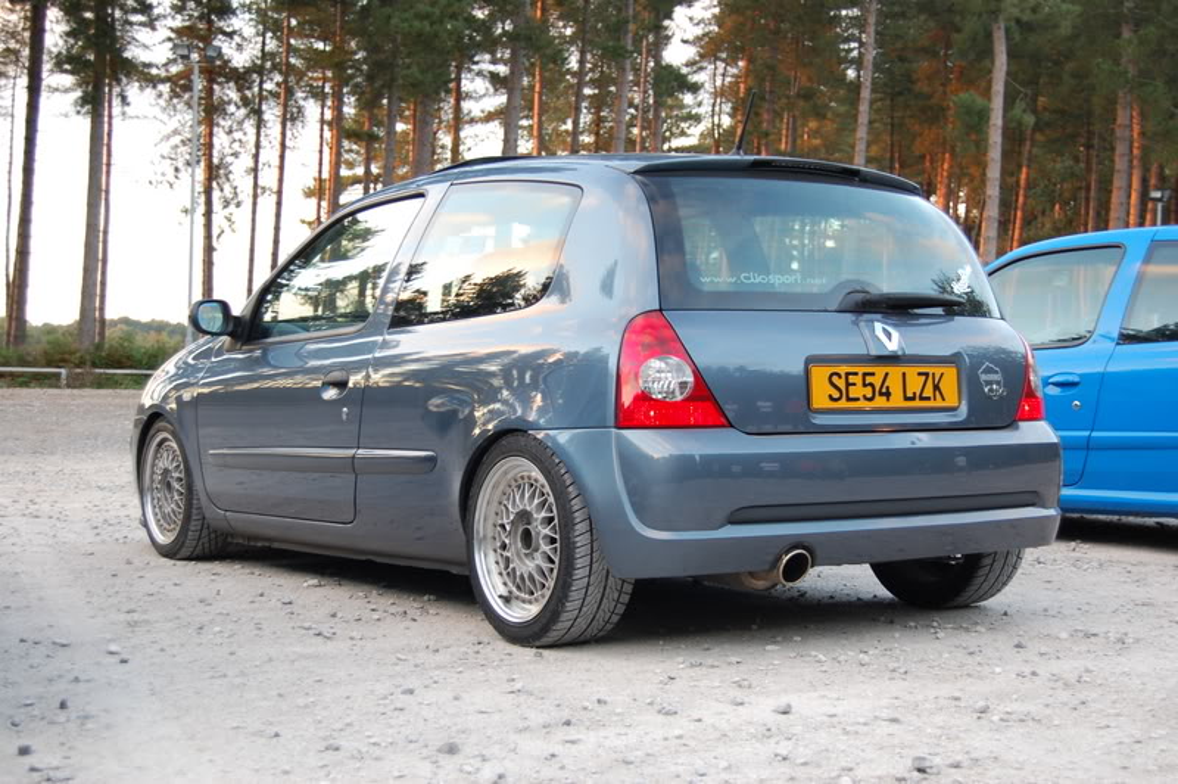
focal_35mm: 52
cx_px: 589
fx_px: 1716
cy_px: 392
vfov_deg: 25.7
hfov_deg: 37.9
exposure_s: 1/40
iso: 400
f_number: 4.8
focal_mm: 35
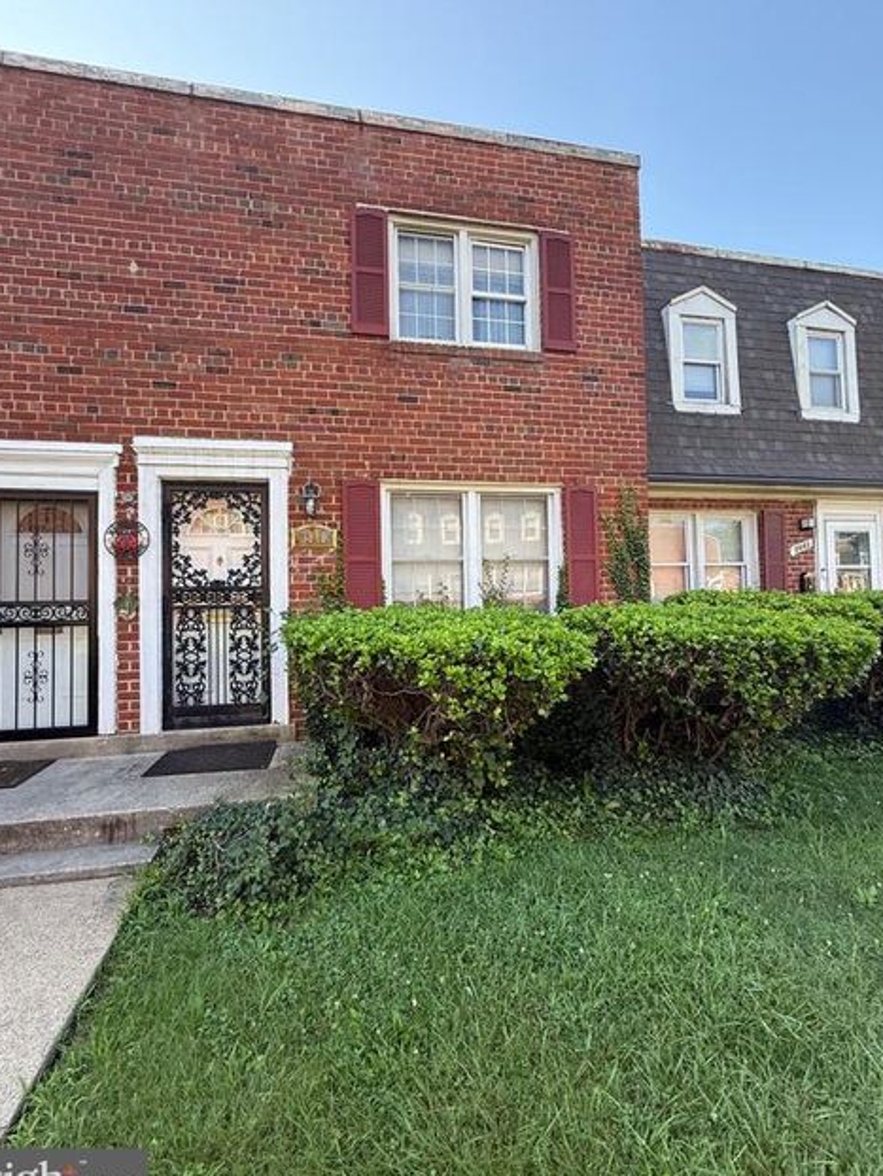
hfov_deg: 81.7
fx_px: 510
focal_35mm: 15
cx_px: 416
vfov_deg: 98.1
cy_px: 585
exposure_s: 1/168
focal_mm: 2.22
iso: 50
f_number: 2.2
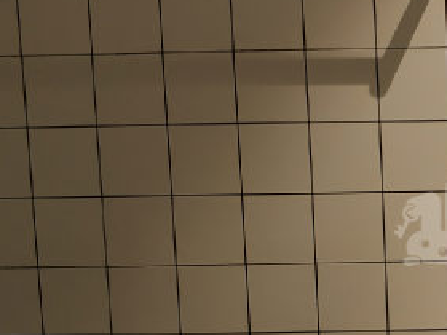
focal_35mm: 77
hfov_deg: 23.4
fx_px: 994
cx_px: 522
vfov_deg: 19.1
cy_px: 223
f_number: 1.8
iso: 361
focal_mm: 3.82
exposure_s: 1/25
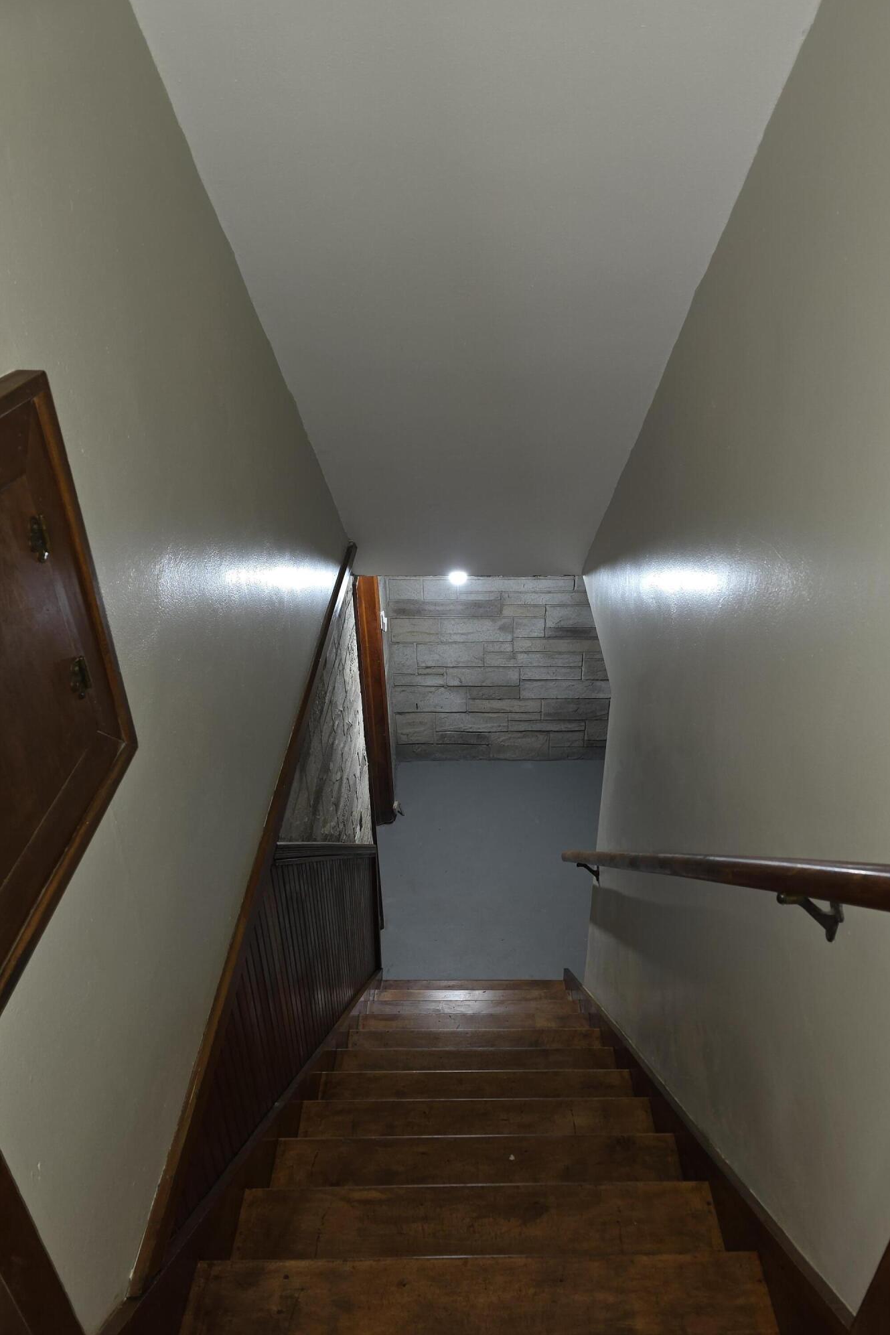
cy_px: 666
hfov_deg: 53.1
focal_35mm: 24
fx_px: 890
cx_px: 480
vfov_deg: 73.7
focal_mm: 6.3
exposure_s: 1/30
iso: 100
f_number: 1.7
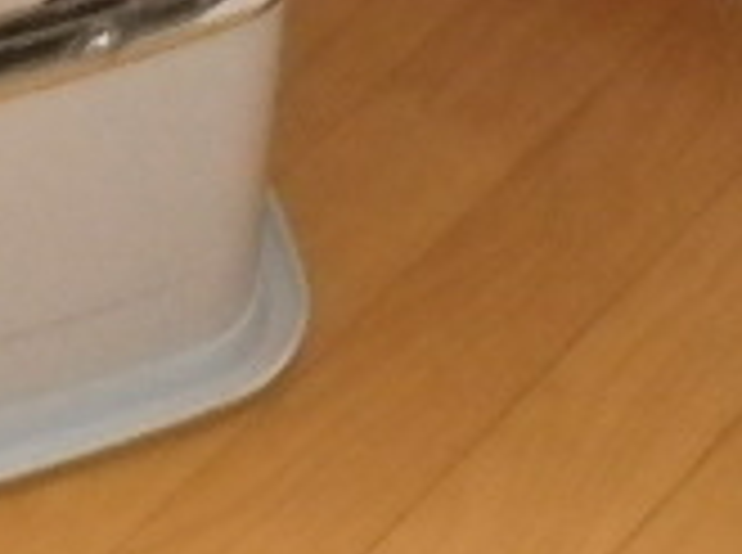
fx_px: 3743
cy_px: -329
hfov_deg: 11.1
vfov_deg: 8.2
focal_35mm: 175
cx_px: -184
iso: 1600
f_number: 5.2
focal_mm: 8.1
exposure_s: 1/10
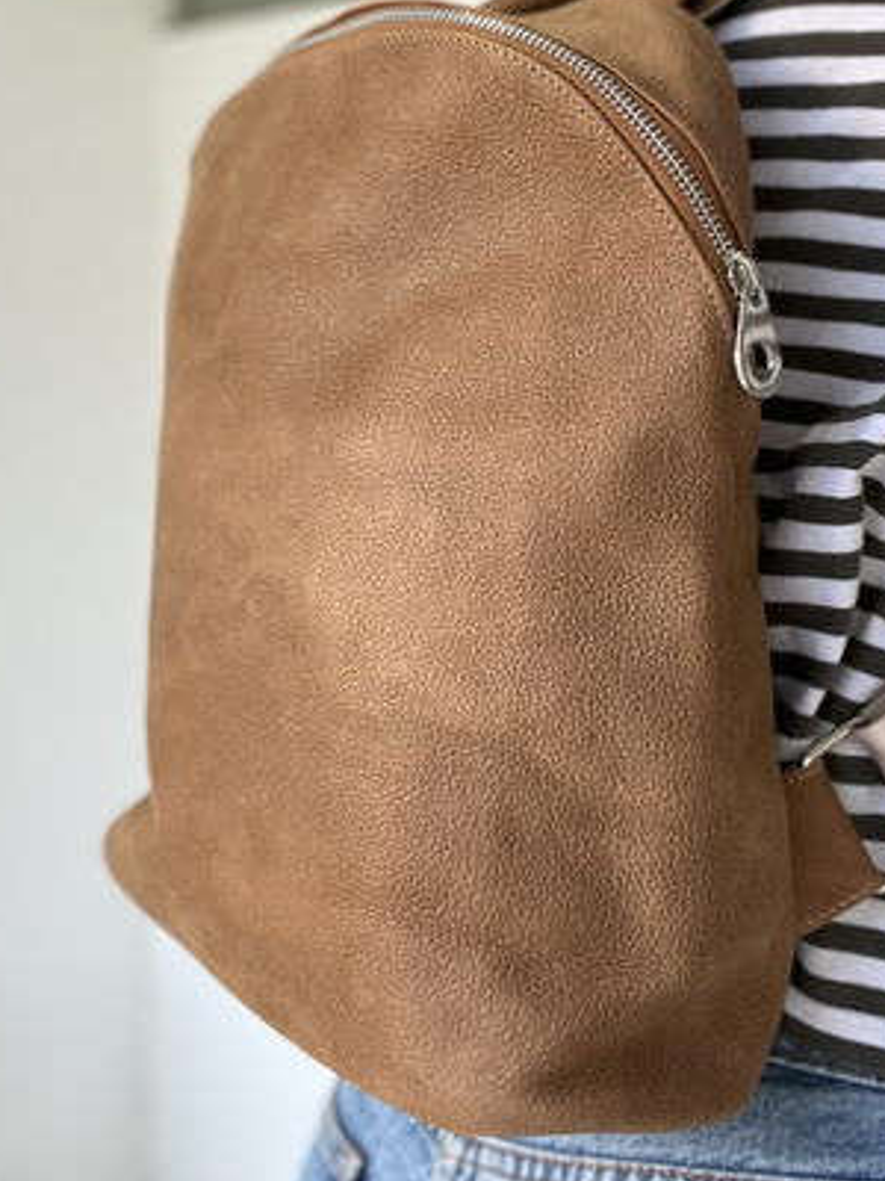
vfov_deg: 46.4
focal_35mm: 40
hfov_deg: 36.0
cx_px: 454
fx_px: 1364
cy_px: 438
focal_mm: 2.71
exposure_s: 1/73
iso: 100
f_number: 2.2
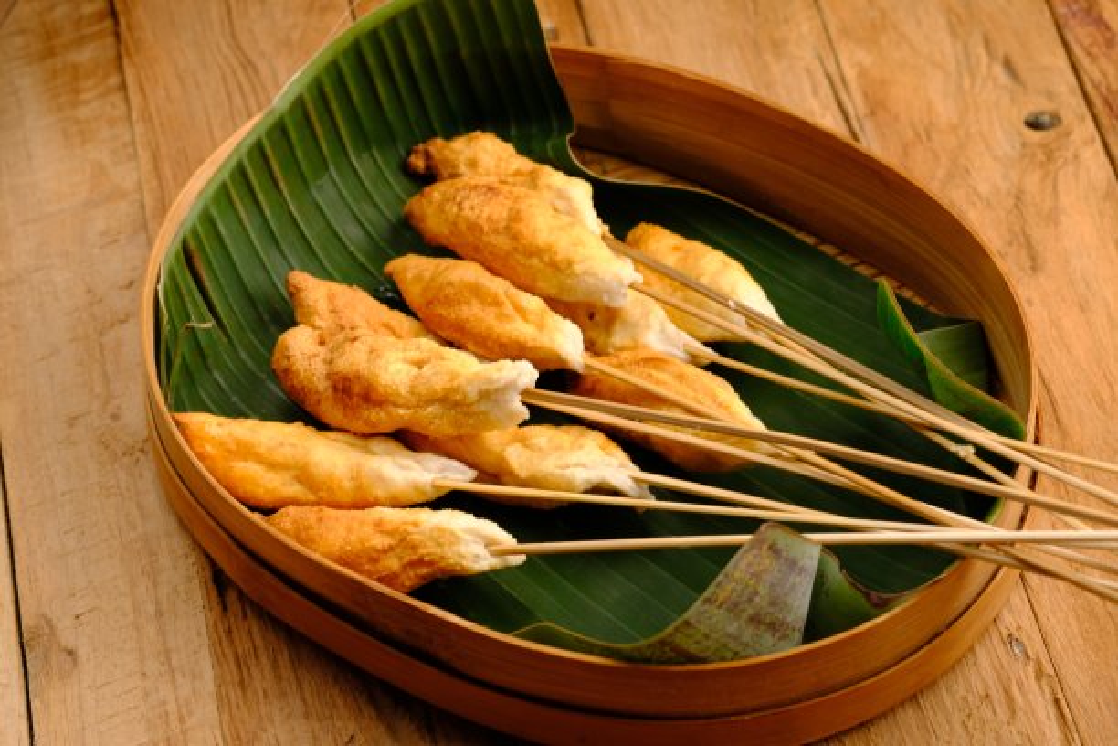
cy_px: 373
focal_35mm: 90
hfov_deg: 22.6
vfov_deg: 15.2
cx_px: 559
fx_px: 2795
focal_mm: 60
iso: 400
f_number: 5.6
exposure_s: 1/70
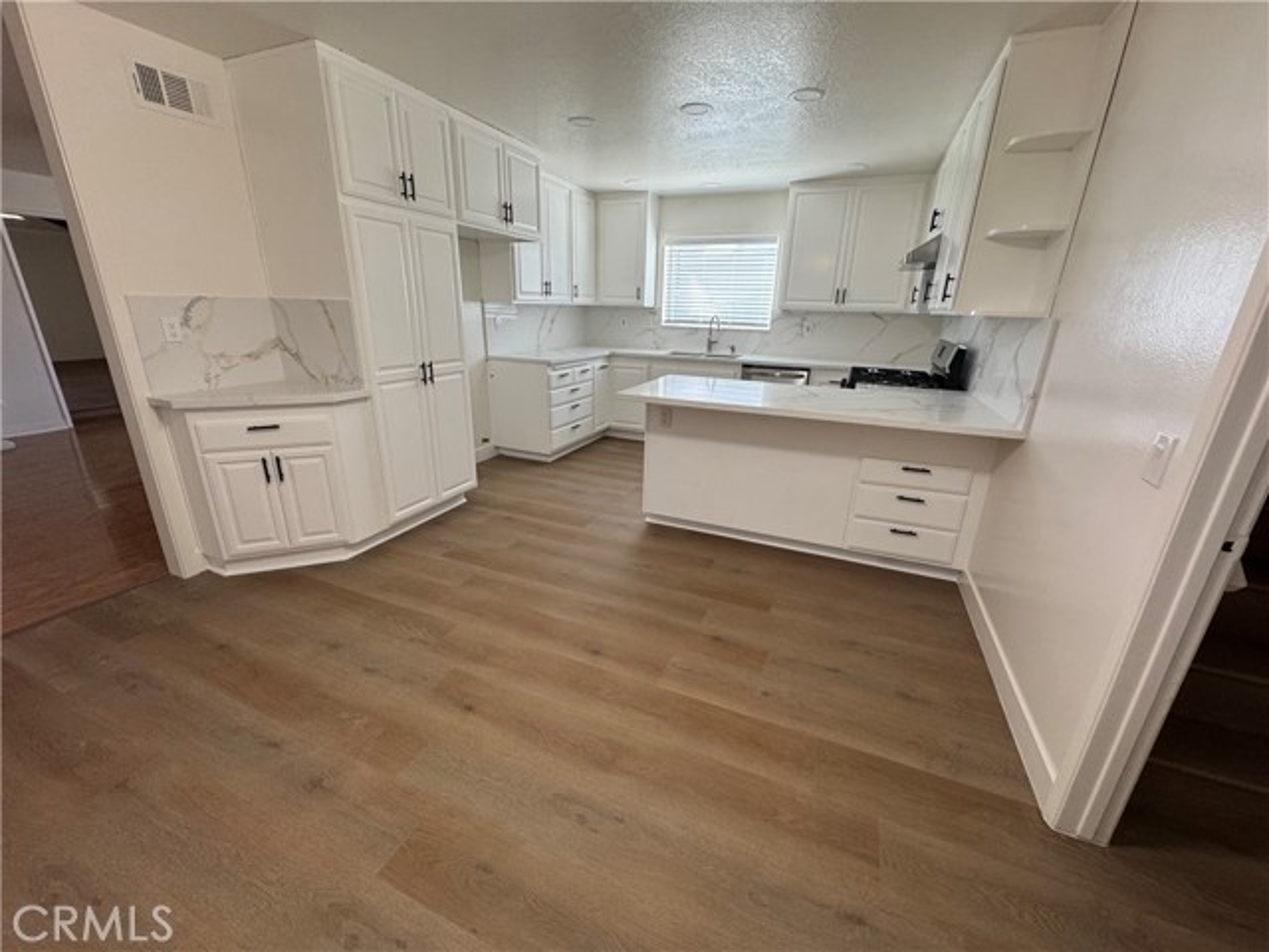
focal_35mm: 14
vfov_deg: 85.7
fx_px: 513
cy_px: 476
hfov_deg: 102.1
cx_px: 634
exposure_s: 1/120
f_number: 2.2
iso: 200
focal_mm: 2.22
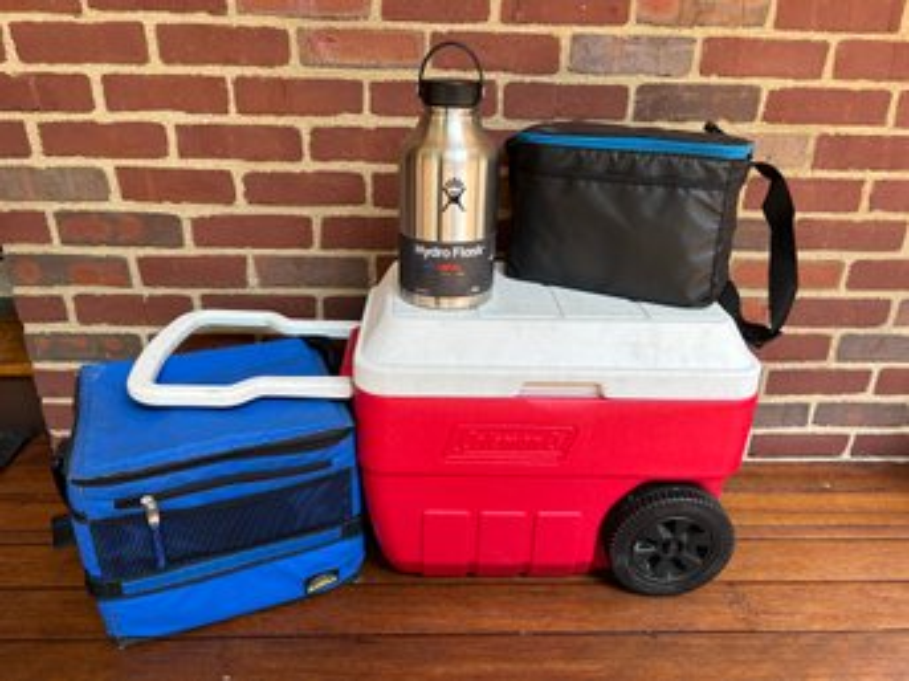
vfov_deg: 53.0
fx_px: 683
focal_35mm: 26
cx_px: 454
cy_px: 340
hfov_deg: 67.3
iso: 40
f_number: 1.5
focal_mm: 5.7
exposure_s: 1/162
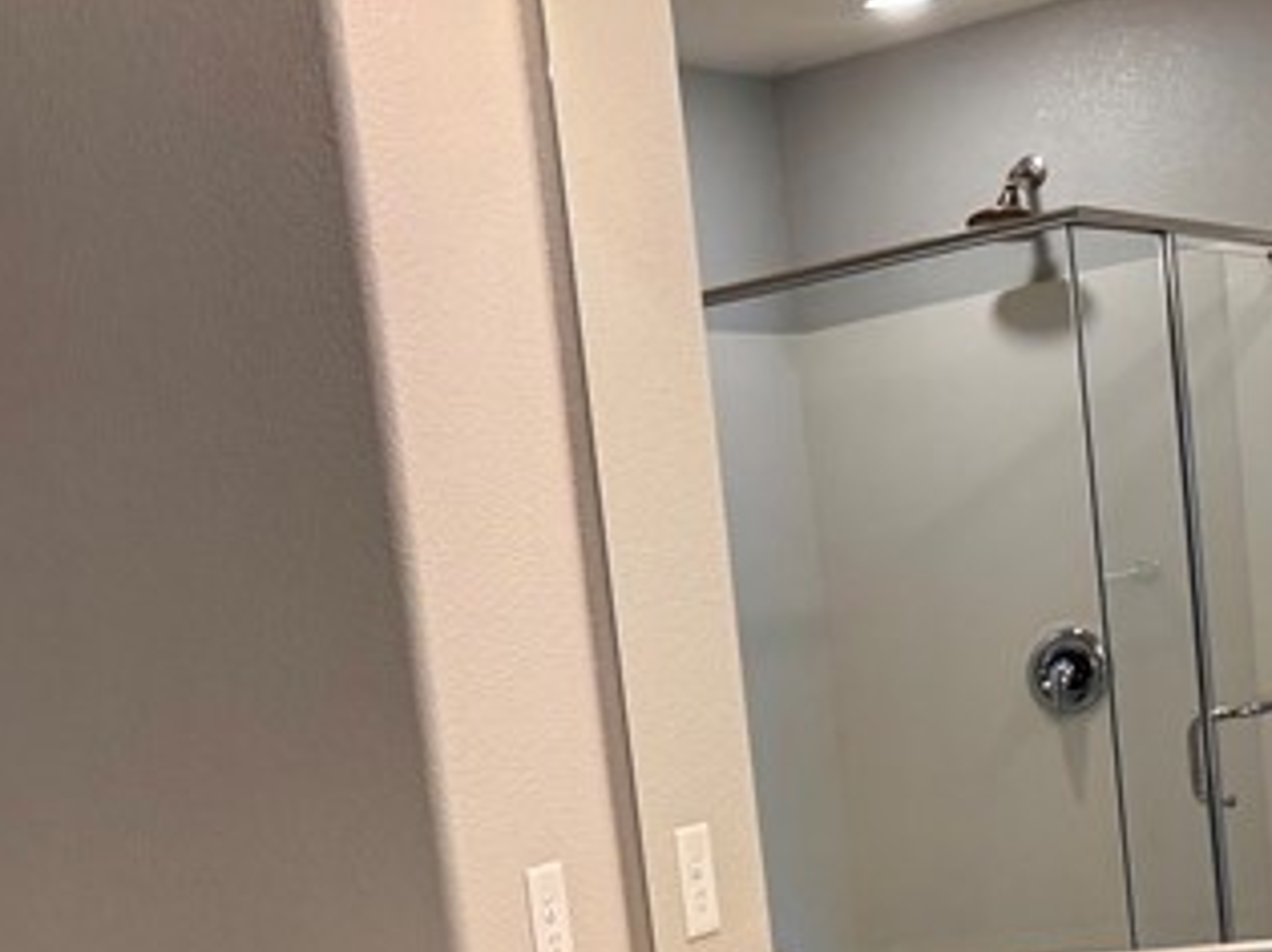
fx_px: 2865
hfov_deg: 24.7
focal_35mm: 78
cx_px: 287
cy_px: 1186
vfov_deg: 17.8
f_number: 1.78
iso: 125
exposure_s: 1/120
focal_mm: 6.76
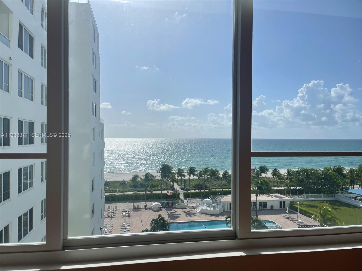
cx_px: 181
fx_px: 272
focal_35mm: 26
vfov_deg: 53.1
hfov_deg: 67.3
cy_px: 136
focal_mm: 5.1
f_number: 1.6
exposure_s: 1/5917
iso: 32
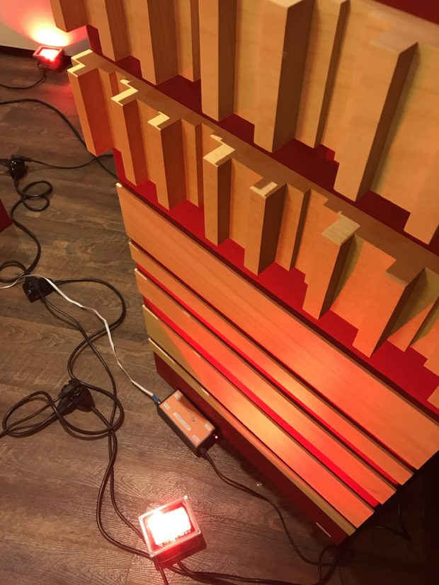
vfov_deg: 63.5
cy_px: 292
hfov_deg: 49.7
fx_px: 474
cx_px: 220
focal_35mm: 28
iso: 64
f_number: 1.8
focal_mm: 3.99
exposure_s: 1/17
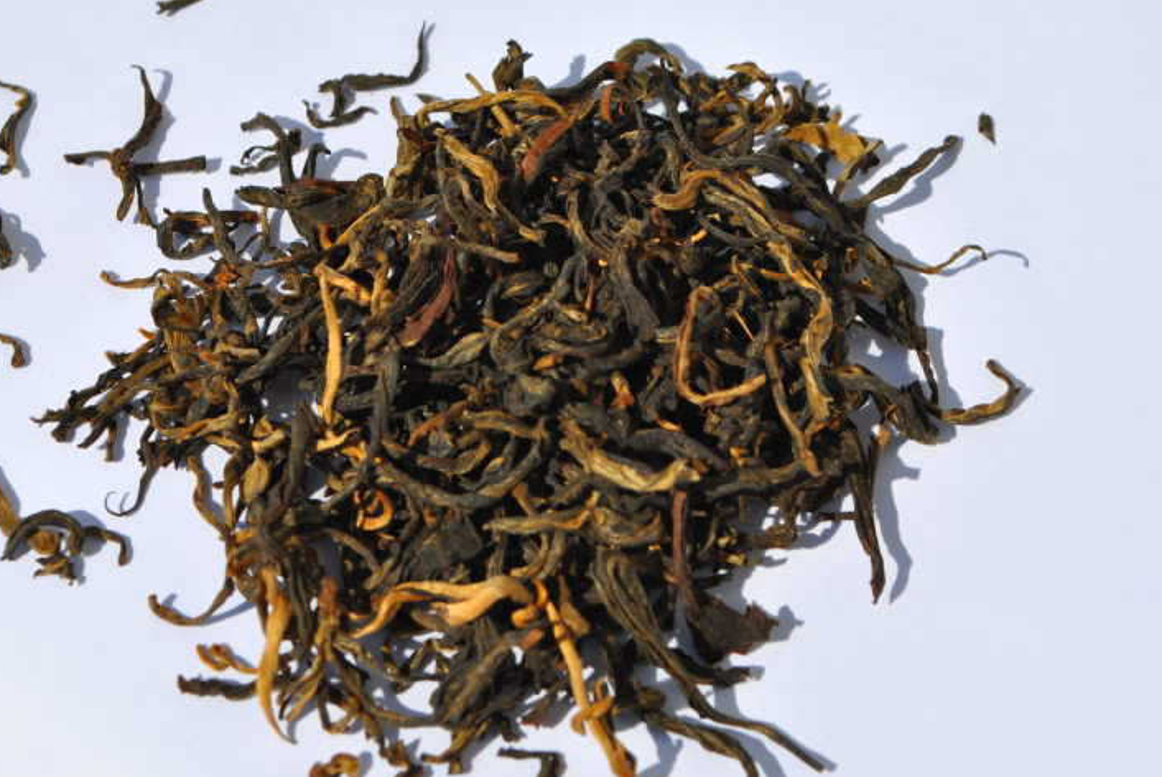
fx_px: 3868
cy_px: 376
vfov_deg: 11.5
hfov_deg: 17.1
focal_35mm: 120
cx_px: 449
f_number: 10
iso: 100
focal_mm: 55
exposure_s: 1/400
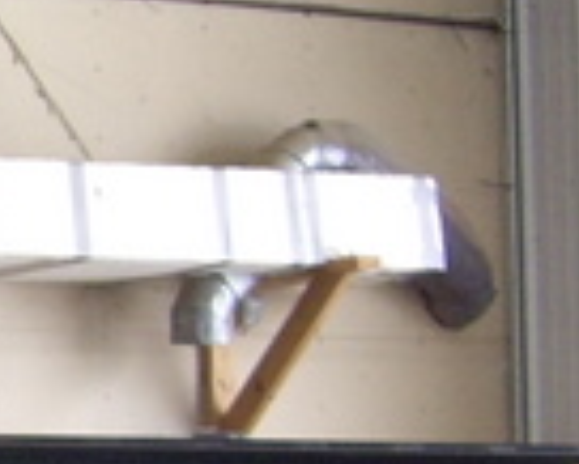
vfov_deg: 6.3
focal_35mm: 246
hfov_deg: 7.1
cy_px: 556
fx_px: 4219
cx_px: -1064
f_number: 2.8
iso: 200
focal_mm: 7.9
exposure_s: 1/80
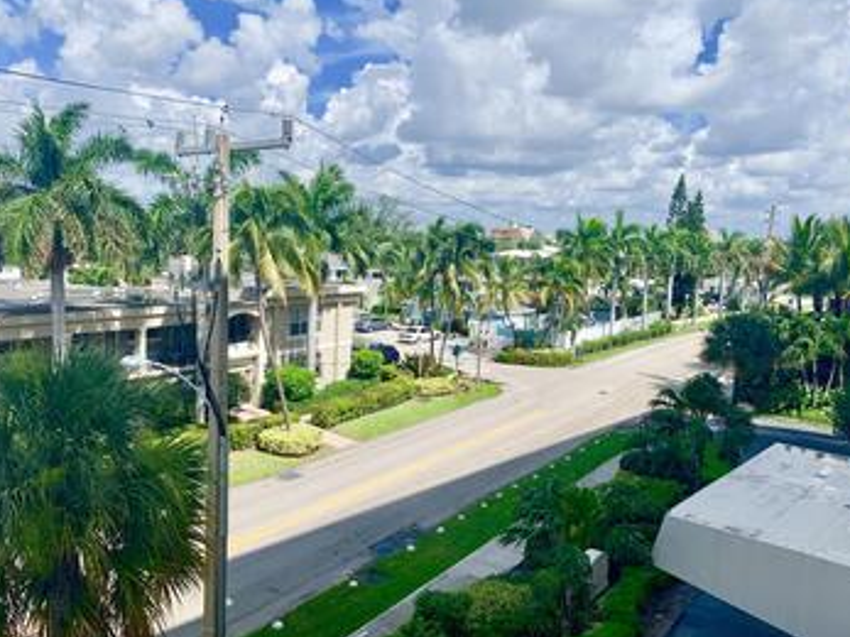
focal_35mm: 30
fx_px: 736
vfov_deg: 46.8
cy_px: 306
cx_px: 397
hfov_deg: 59.9
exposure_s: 1/2833
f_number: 1.8
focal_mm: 4.25
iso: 25
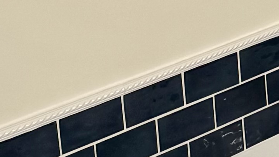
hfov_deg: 9.1
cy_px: -152
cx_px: 726
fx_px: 1539
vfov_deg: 5.7
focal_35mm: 208
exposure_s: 1/120
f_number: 1.78
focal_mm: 6.76
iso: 80
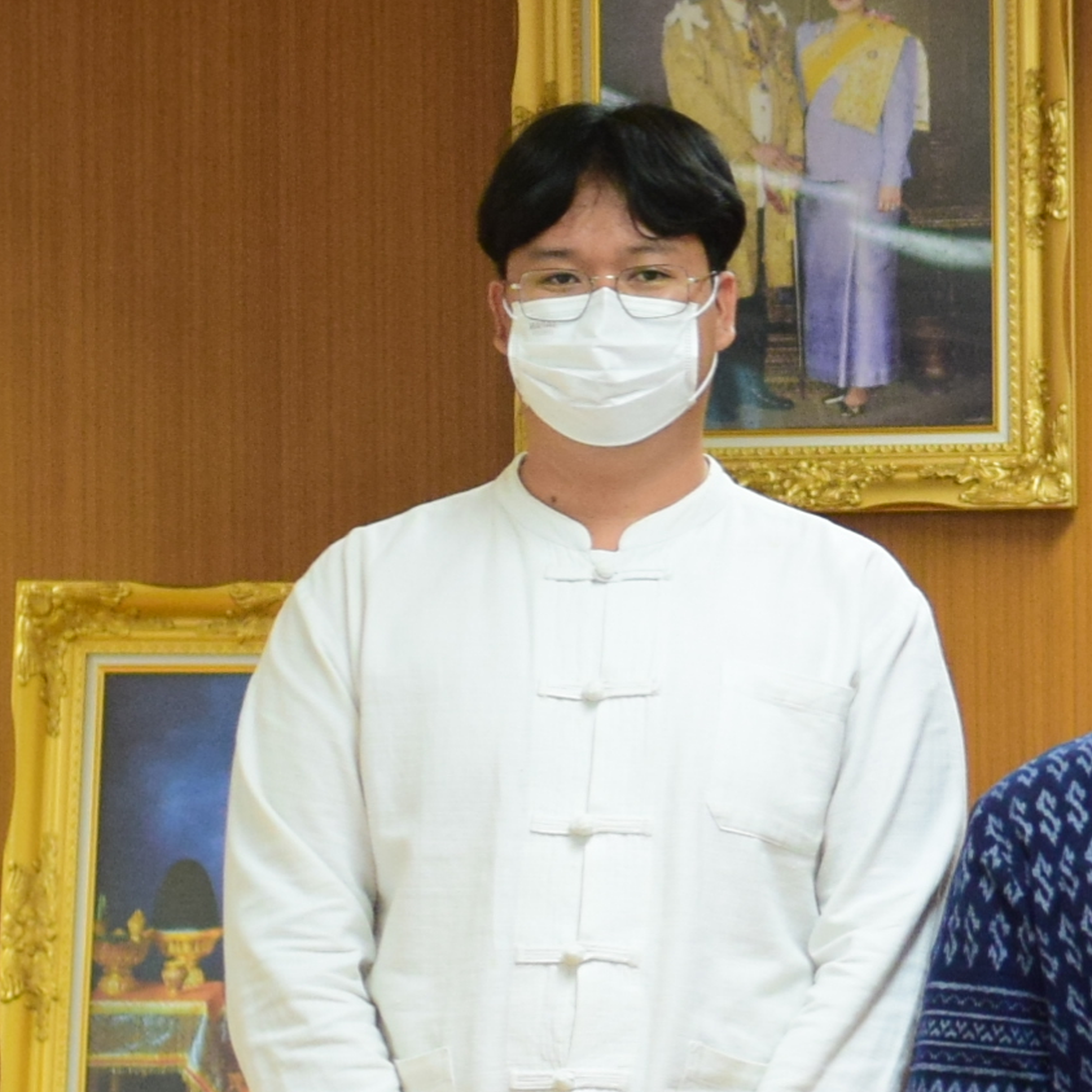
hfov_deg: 5.0
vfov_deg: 5.2
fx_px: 12135
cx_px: 2406
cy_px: 453
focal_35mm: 340
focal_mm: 50
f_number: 3.2
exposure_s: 1/200
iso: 1000
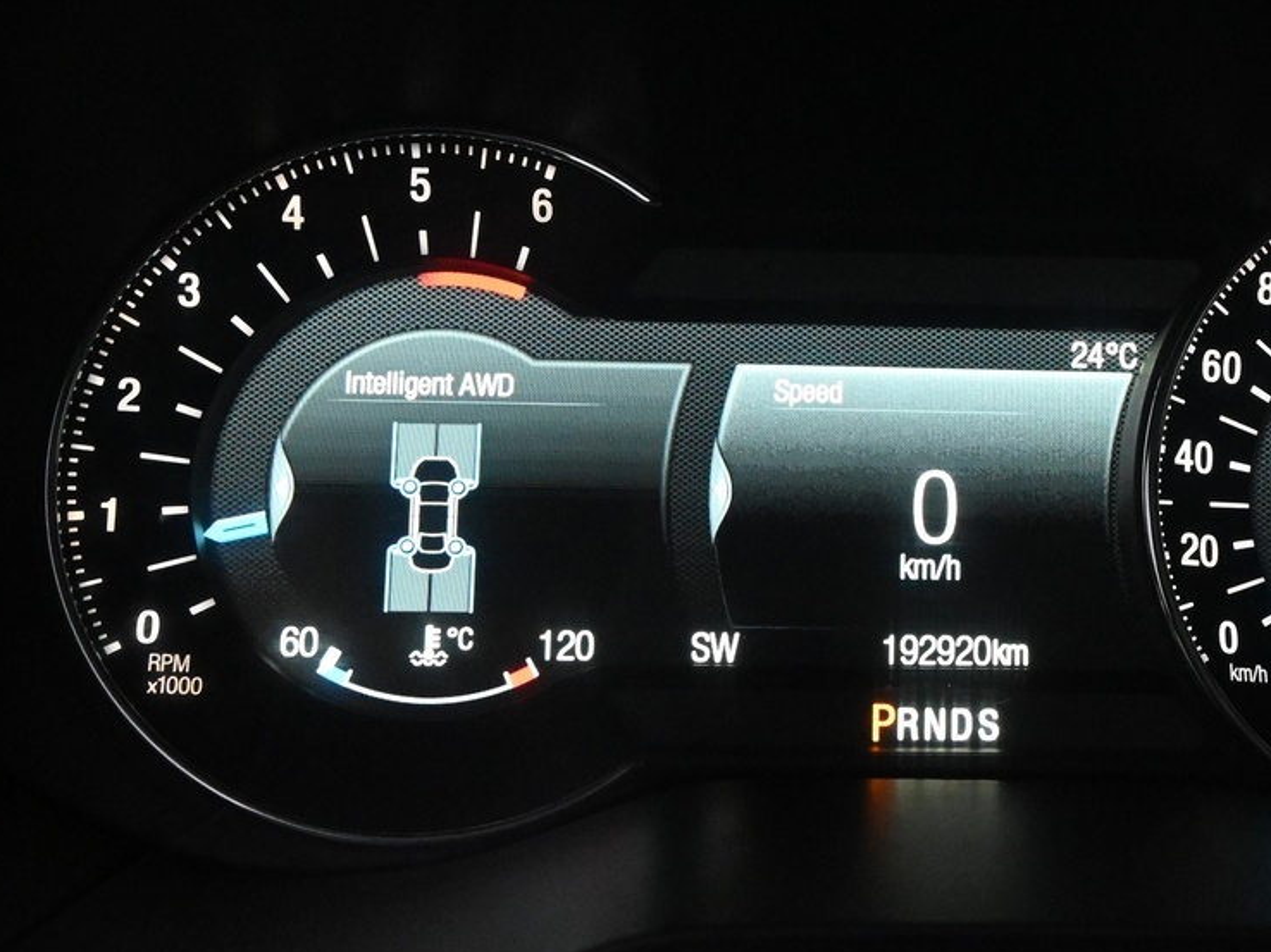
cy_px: 487
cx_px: 958
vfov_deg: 25.6
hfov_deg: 33.1
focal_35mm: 57
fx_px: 2092
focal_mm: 18
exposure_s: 1/60
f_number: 6.3
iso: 5000
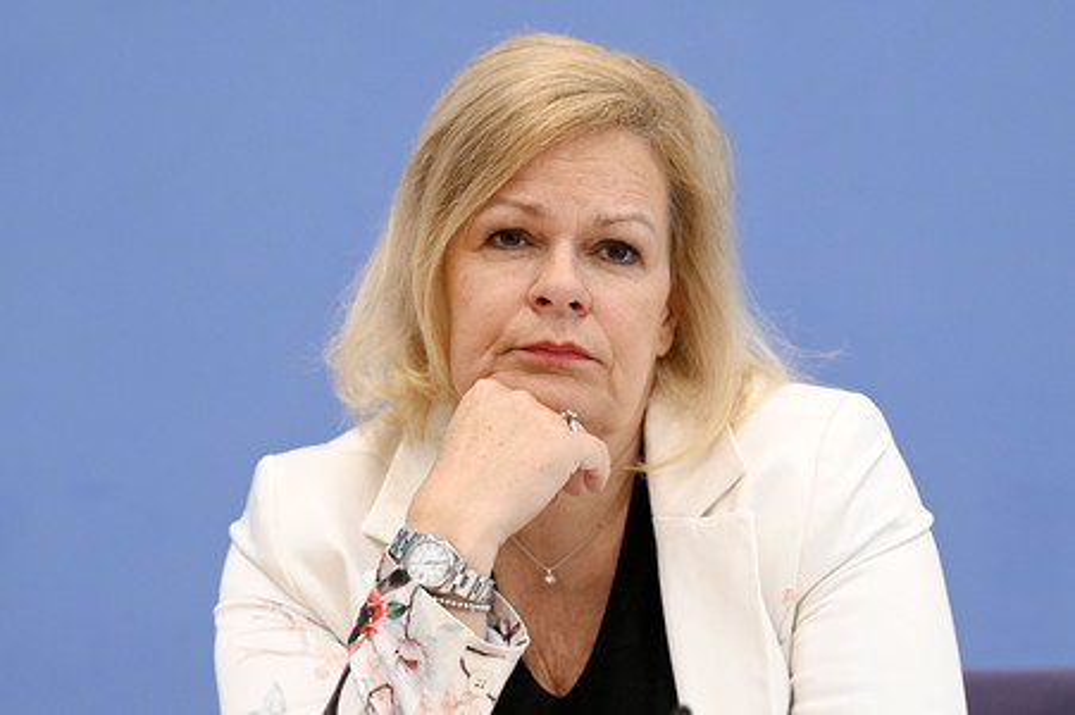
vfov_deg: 9.4
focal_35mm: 145
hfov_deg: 14.2
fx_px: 4327
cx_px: 538
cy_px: 358
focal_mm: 145
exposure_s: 1/800
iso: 4000
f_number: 5
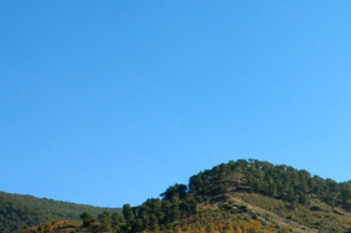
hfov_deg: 23.3
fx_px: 750
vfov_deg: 17.0
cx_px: 455
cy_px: 269
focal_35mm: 77
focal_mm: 18
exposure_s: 1/250
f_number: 10
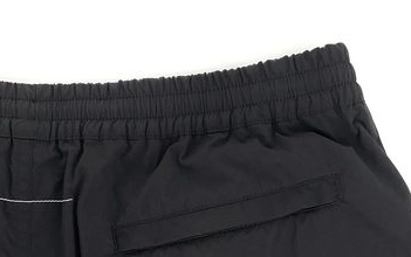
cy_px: 221
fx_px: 628
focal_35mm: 56
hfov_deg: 36.3
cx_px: 201
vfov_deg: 22.7
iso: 16
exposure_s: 1/124
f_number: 1.8
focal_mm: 3
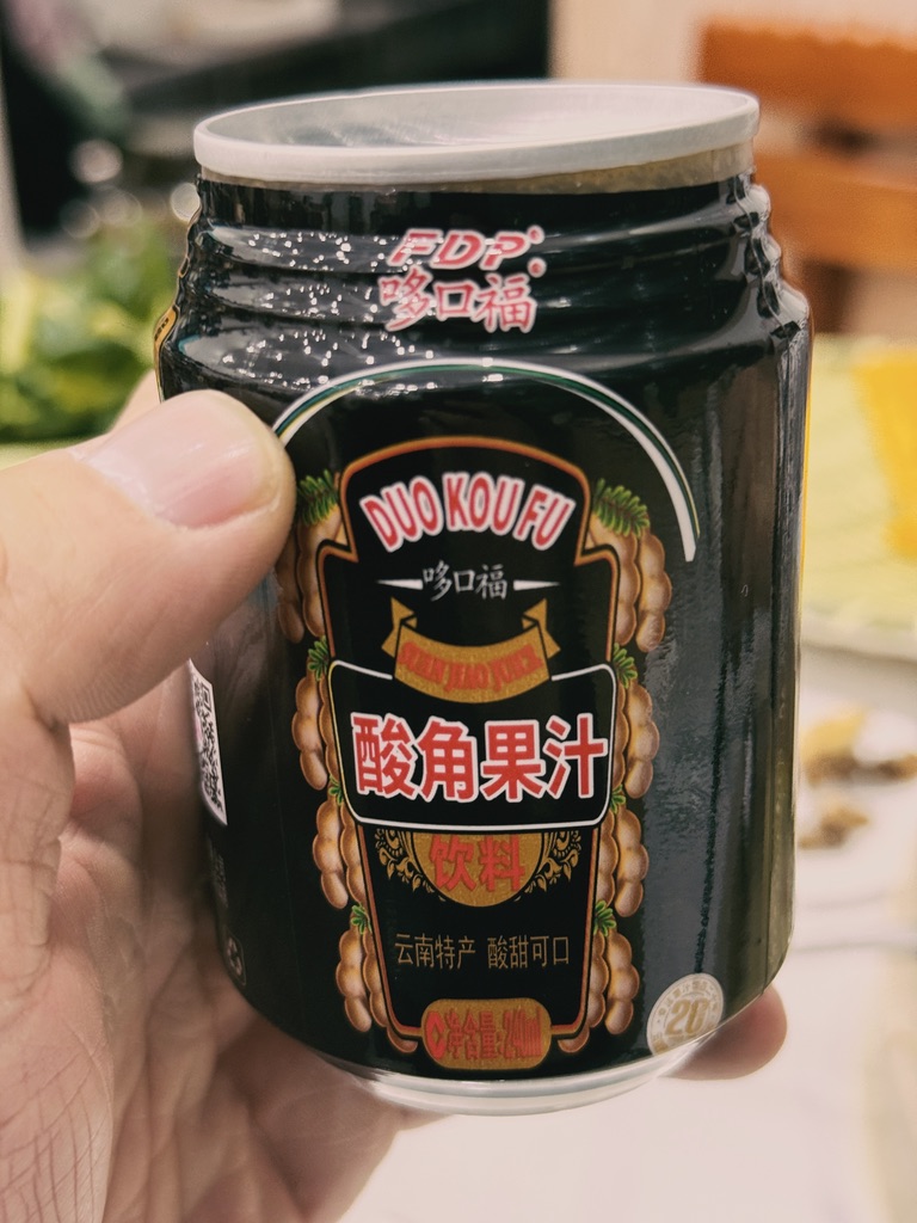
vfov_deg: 39.7
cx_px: 458
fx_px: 1695
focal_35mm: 48
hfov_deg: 30.3
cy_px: 612
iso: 160
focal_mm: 6.76
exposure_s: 1/50
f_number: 1.78
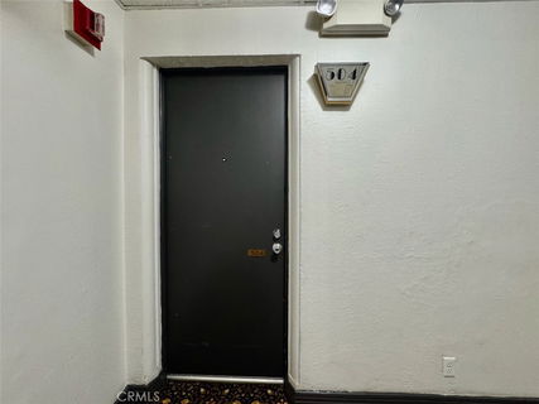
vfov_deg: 85.6
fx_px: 218
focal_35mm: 14
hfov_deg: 102.1
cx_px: 270
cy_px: 202
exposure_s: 1/60
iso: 500
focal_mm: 2.22
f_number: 2.2
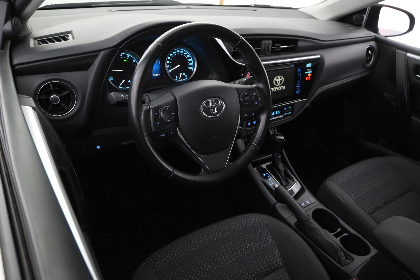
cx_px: 210
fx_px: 332
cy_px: 140
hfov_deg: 64.6
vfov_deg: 45.7
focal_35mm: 28
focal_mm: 19
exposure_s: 1/50
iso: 2500
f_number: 3.8
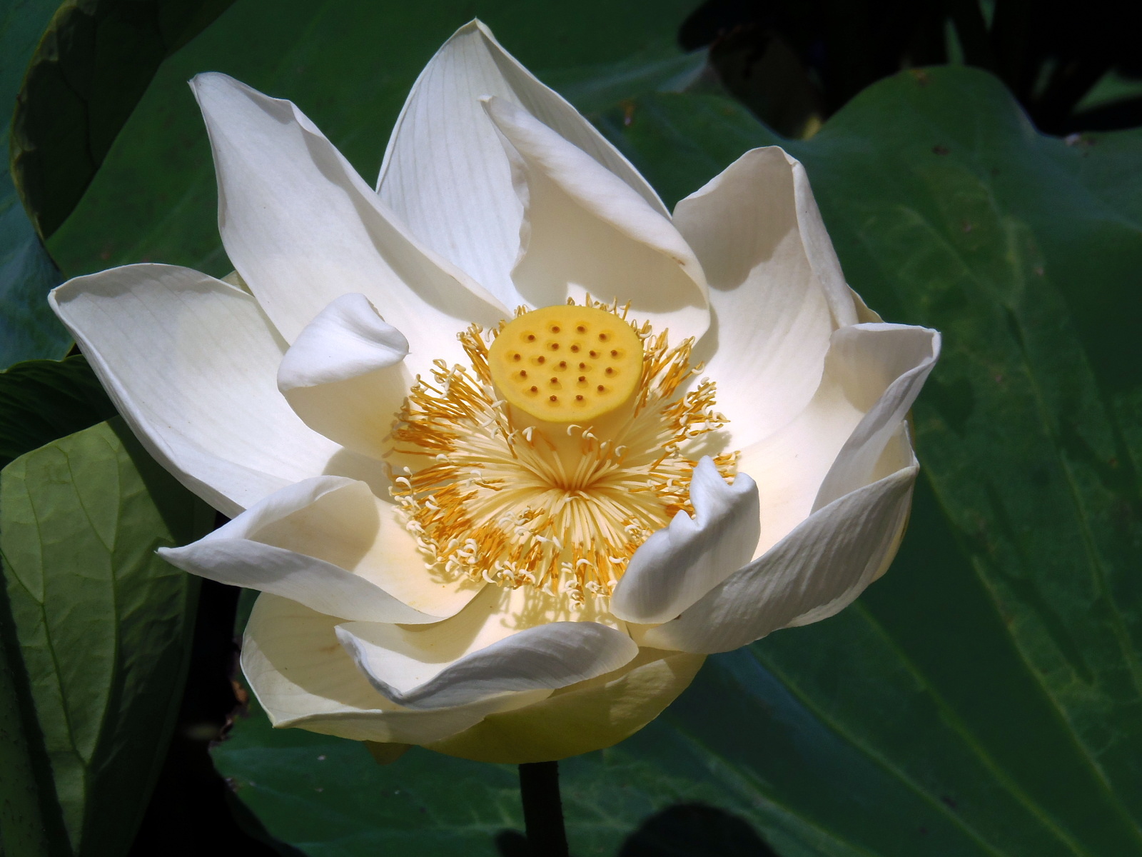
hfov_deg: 10.7
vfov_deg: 8.1
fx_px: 6070
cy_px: 428
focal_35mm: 184
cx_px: 571
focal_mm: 34
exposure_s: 1/1000
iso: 64
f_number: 6.6
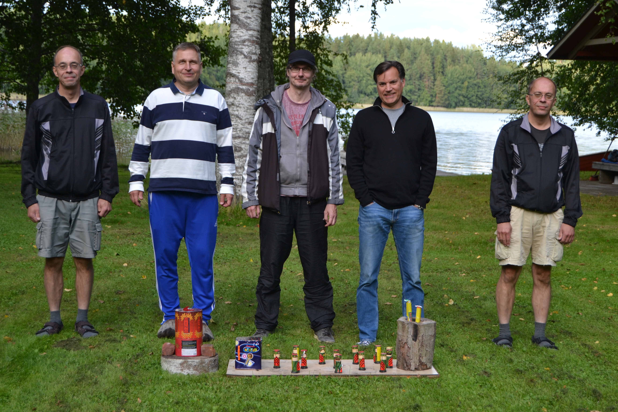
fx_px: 1184
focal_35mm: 69
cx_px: 309
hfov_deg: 29.2
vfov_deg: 19.7
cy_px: 206
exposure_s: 1/125
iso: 160
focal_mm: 46
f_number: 5.6
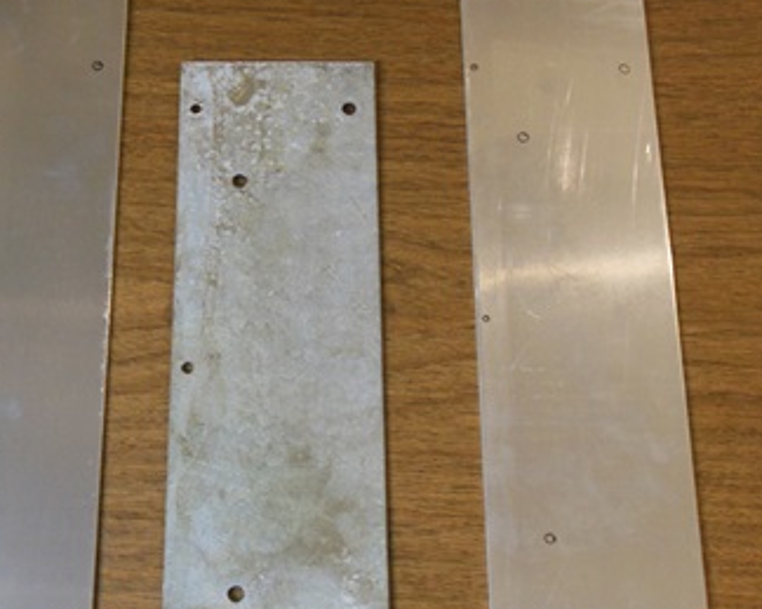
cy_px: 360
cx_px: 287
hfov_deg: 32.3
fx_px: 1308
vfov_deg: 26.2
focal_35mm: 58
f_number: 3.8
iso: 400
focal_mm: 7.7
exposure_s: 1/8
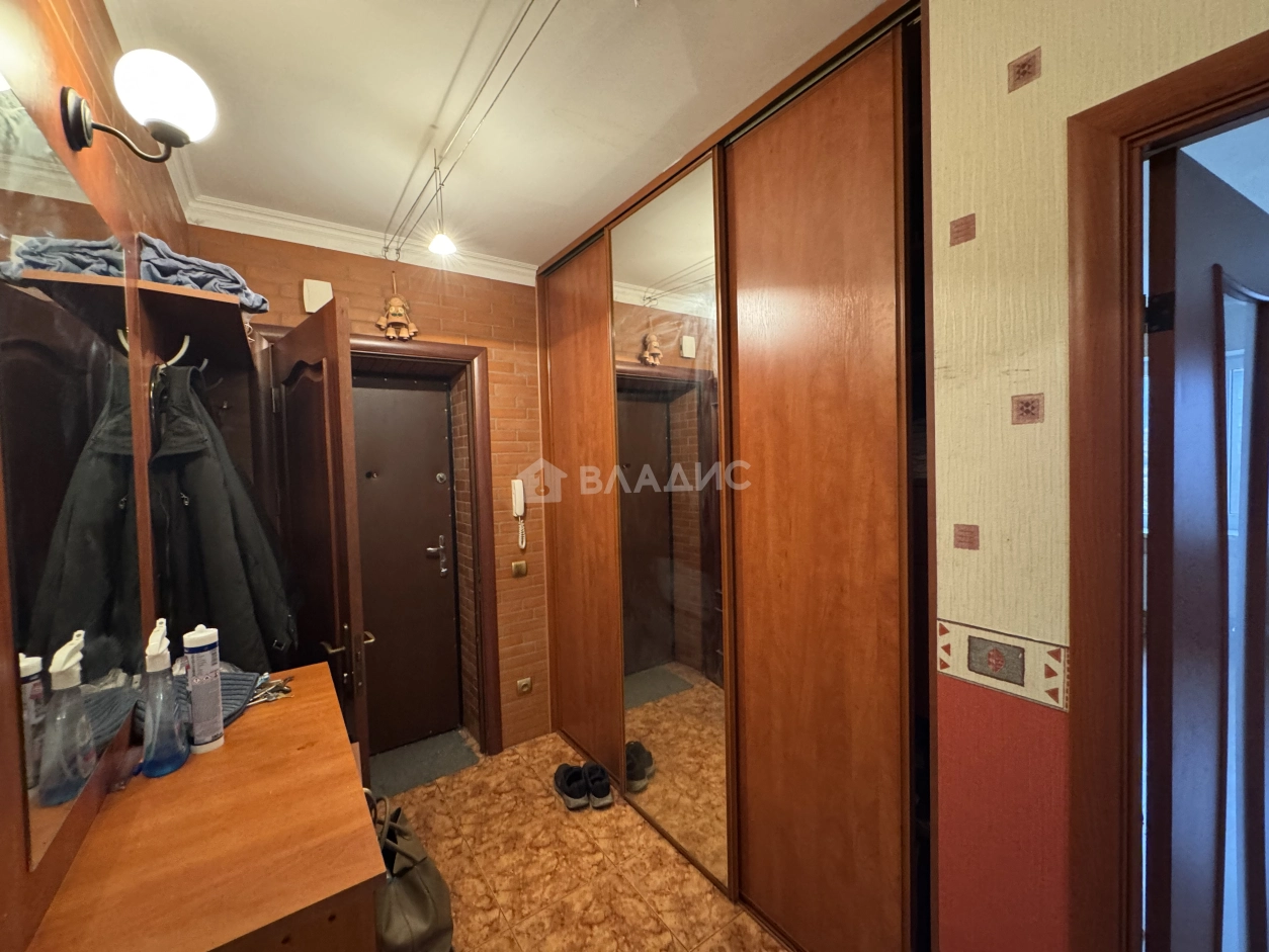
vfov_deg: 85.7
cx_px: 634
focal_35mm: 14
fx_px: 513
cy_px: 476
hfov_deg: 102.1
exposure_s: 1/50
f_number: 2.2
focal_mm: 2.22
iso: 800
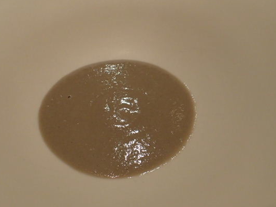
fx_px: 287
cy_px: 108
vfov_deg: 39.7
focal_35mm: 36
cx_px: 117
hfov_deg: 51.1
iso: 640
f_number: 2.3
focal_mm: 5.5
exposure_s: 1/125
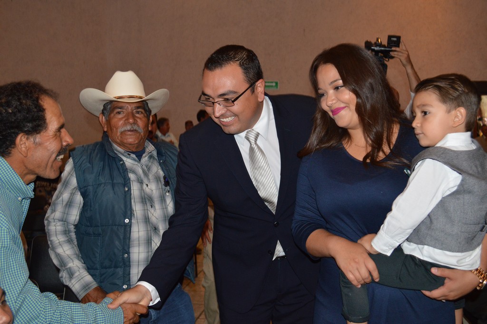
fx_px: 527
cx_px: 244
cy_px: 162
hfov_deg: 49.6
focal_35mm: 39
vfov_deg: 34.2
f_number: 5
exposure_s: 1/60
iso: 800
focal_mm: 26
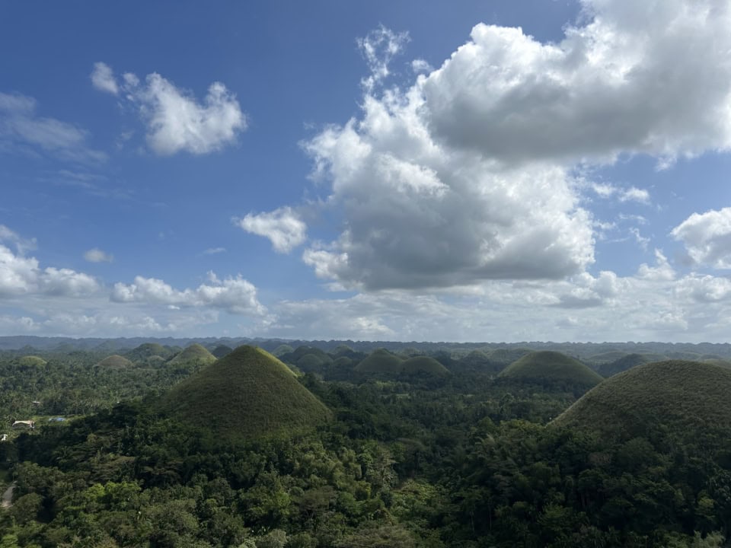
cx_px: 366
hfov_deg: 67.3
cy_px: 274
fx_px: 549
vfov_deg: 53.1
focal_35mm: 26
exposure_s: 1/8696
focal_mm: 5.7
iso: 50
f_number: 1.5
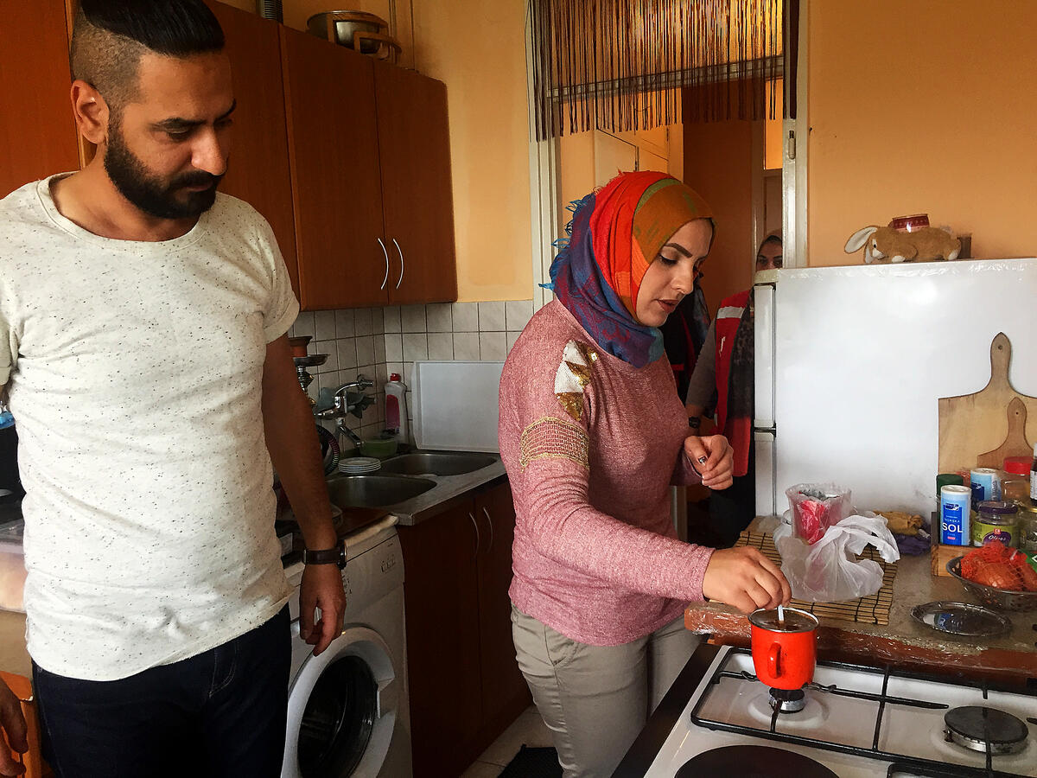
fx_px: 869
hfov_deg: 61.7
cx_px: 518
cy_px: 389
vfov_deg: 48.2
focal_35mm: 29
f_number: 2.2
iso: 64
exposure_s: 1/33
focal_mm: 4.15
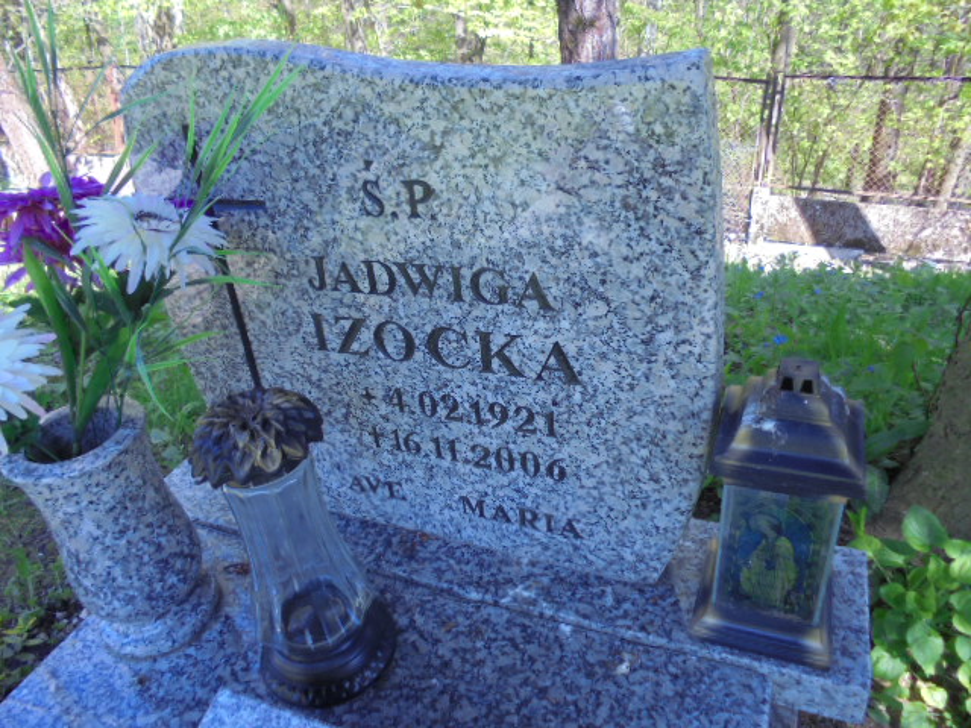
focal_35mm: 26
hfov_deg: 67.3
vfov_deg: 53.1
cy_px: 364
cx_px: 486
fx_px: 729
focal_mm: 4.6
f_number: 3.5
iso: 100
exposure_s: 1/100
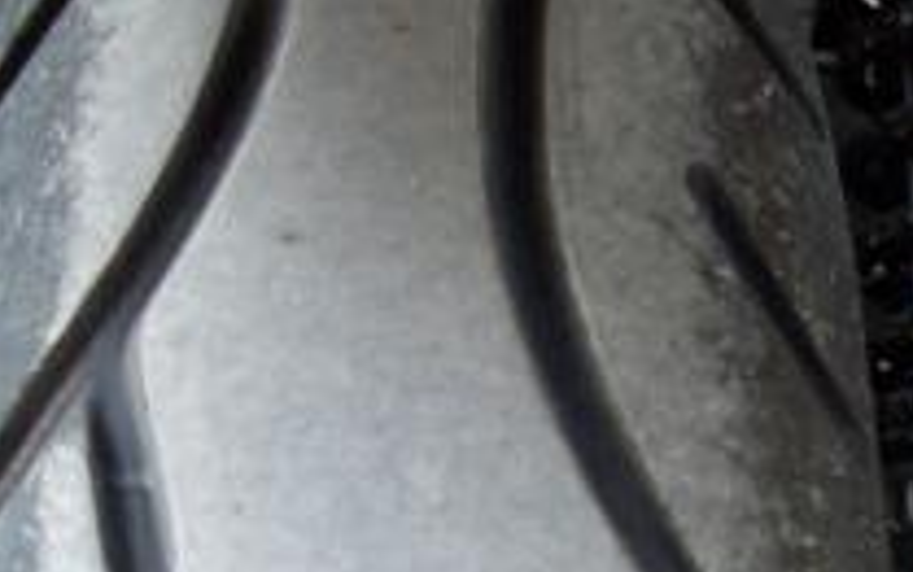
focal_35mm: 84
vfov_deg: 15.3
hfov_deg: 24.6
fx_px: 2092
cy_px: 585
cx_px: 411
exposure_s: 1/90
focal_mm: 5.6
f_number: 2.8
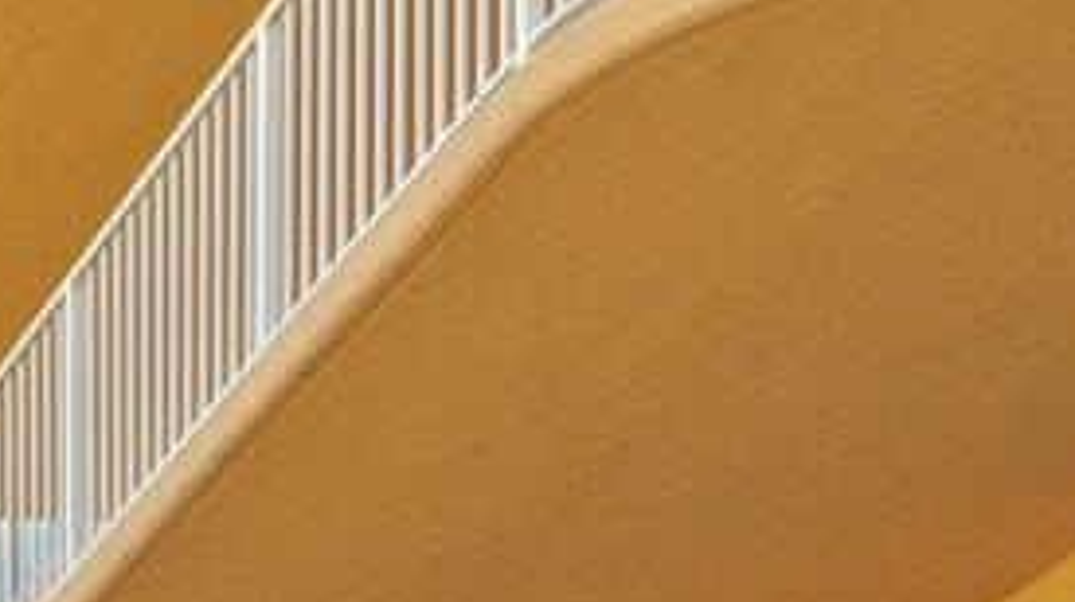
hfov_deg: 13.2
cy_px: 2351
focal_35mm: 129
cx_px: -1372
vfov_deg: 7.2
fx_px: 3671
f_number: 8
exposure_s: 1/10
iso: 100
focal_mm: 11
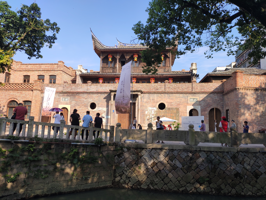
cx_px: 133
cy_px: 100
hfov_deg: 69.4
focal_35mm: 25
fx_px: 192
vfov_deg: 54.9
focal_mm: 4.74
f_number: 1.79
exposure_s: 1/819
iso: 113
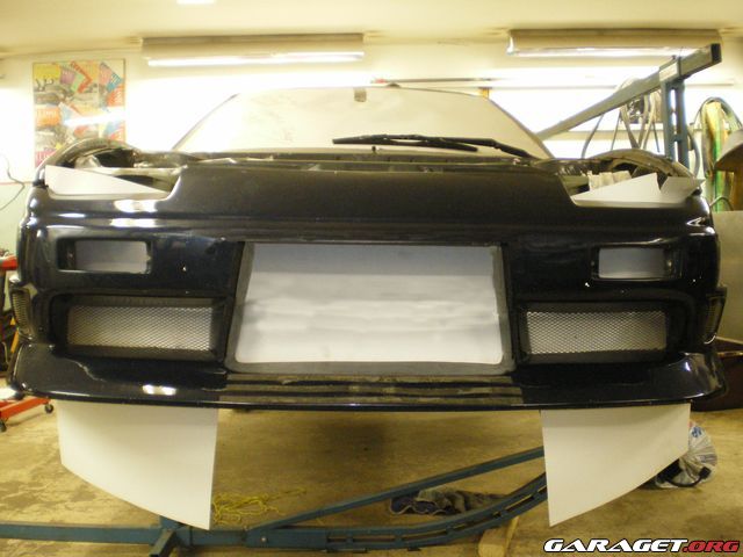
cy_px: 278
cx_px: 372
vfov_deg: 37.7
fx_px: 816
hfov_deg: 49.0
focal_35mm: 38
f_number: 3.1
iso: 400
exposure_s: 1/30
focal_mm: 6.3
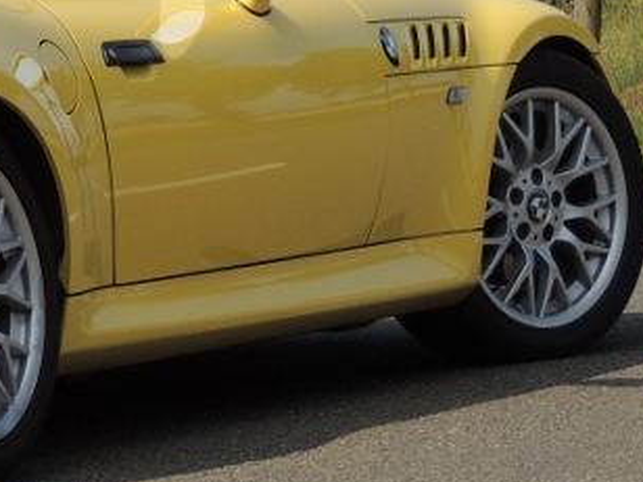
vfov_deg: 5.0
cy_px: -88
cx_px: -230
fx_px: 5554
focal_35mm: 299
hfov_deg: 6.6
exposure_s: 1/800
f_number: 4.1
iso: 100
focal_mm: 16
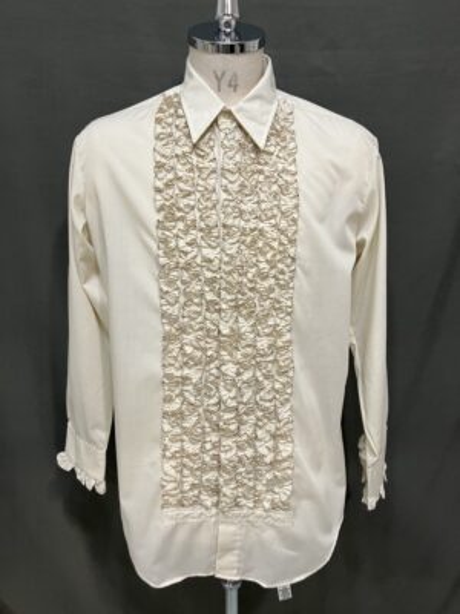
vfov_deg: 63.4
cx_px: 230
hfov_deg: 49.7
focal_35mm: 28
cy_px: 307
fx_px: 496
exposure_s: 1/50
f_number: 1.8
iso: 125
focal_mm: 3.99
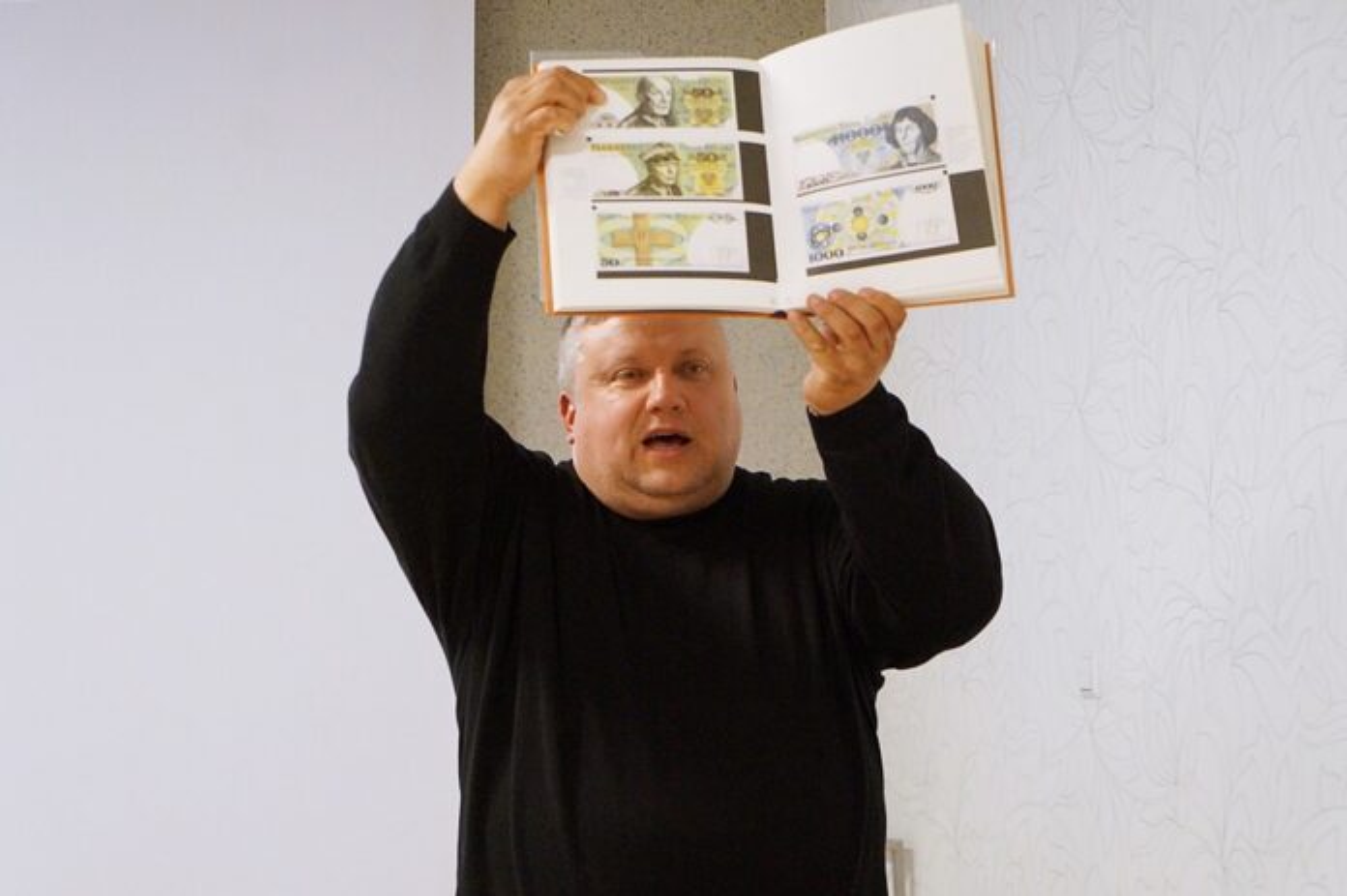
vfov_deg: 16.5
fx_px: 3085
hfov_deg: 24.6
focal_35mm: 82
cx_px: 674
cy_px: 448
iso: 3200
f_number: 5.6
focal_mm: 55
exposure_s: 1/60
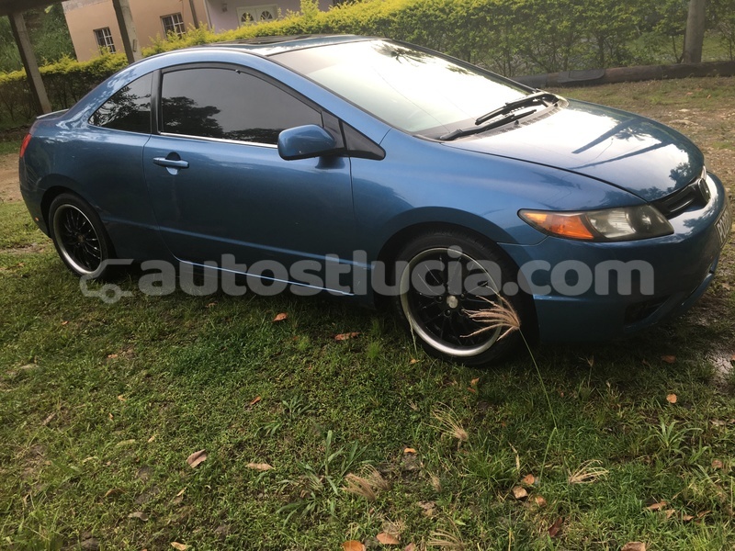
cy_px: 276
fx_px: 616
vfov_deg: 48.2
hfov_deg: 61.7
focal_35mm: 29
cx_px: 368
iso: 32
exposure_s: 1/100
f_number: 2.2
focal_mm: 4.15
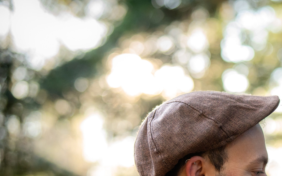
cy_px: 210
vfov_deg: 10.7
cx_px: 317
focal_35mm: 120
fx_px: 922
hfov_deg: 16.8
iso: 2000
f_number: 1.8
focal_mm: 50
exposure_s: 1/640
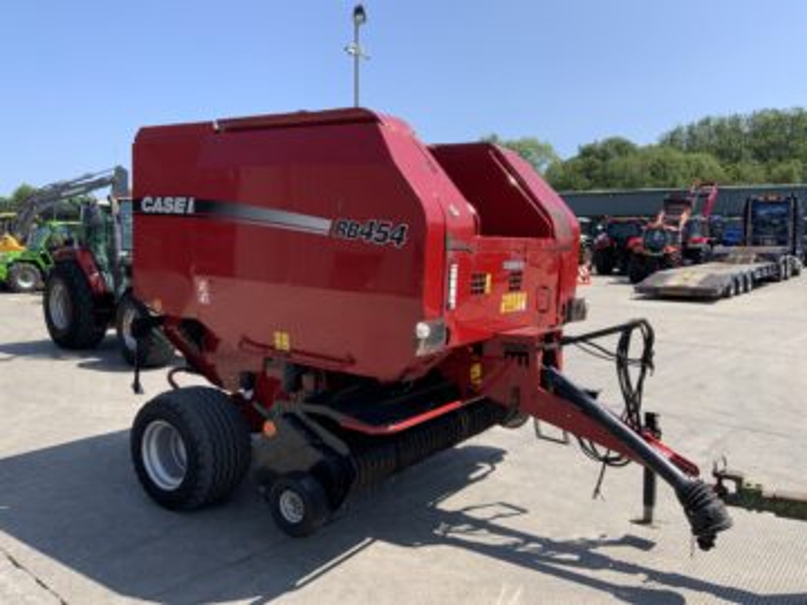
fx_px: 676
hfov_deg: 61.7
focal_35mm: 29
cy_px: 302
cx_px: 404
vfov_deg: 48.2
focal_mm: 3
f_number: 1.8
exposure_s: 1/1250
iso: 16
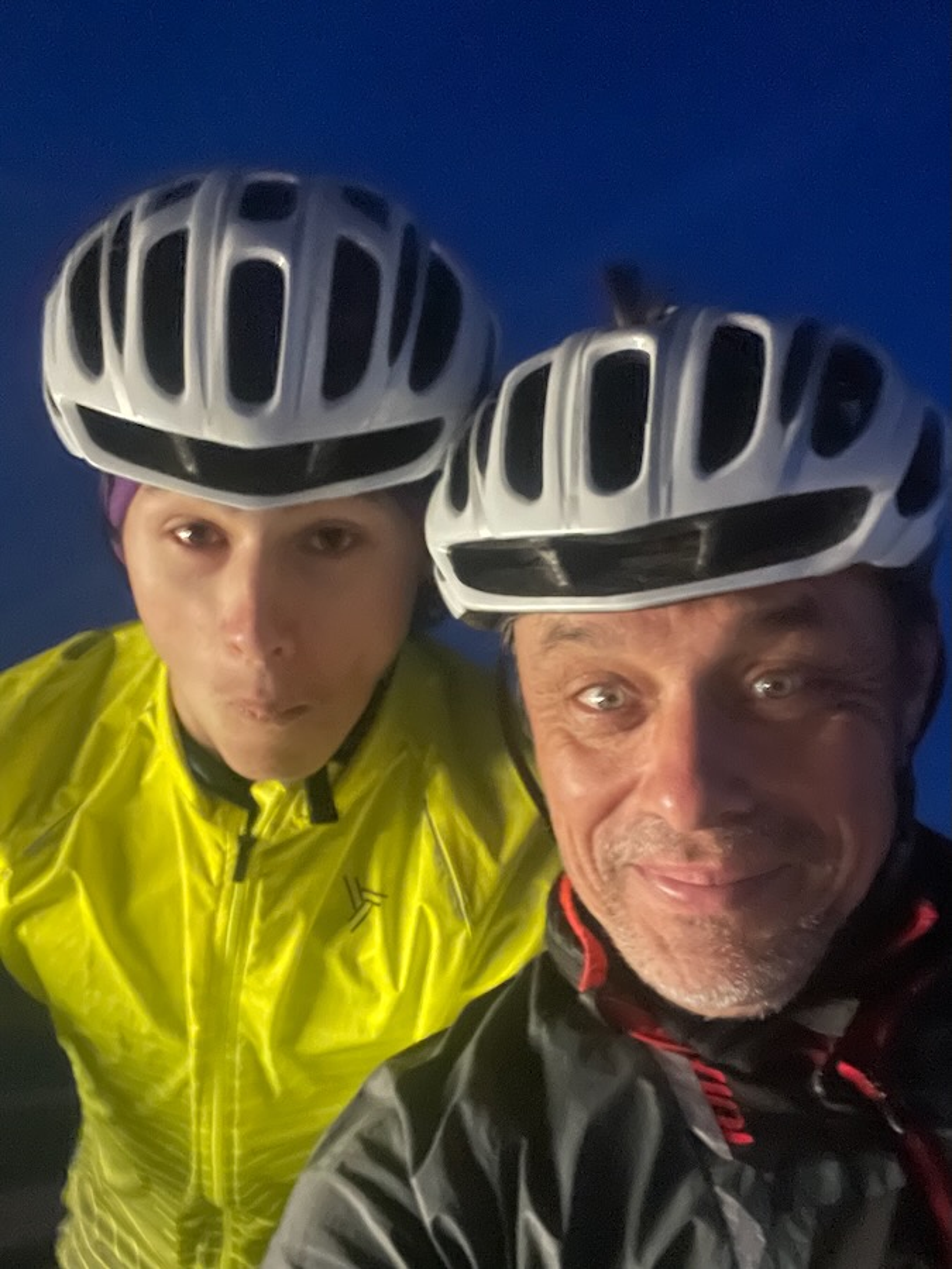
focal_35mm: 30
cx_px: 476
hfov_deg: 46.8
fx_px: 1100
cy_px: 634
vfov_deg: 60.0
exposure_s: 1/14
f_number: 2.2
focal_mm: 2.71
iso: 1600
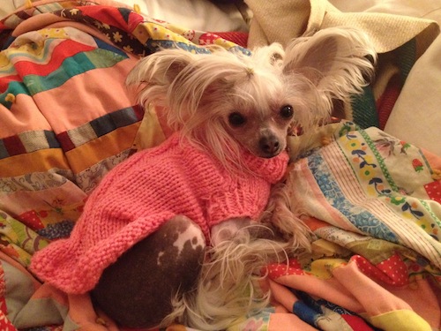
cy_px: 166
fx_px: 446
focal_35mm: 35
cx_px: 220
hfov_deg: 52.6
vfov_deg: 40.7
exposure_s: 1/15
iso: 640
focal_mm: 4.28
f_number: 2.4
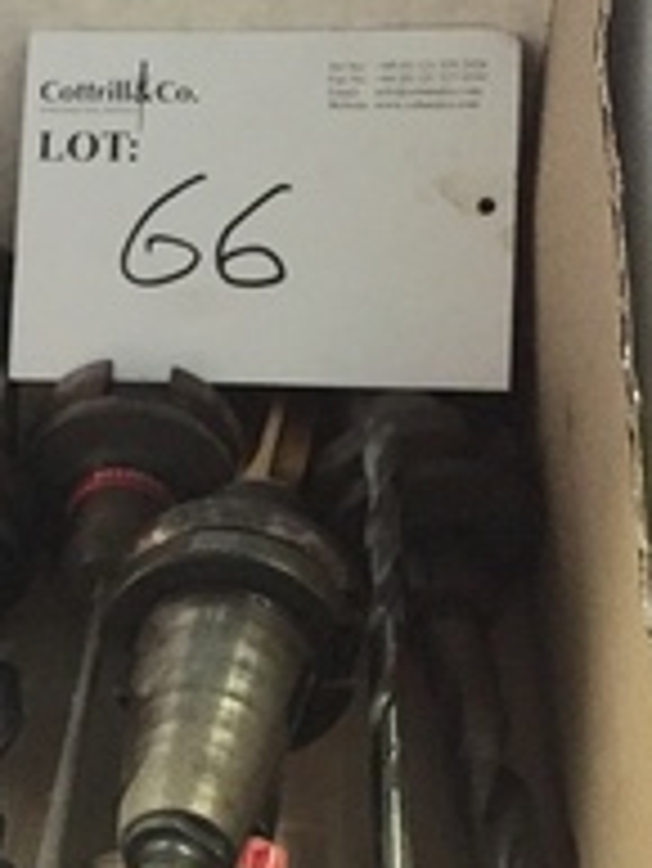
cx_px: 18
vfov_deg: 26.7
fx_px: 1806
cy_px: 634
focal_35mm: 72
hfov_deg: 19.9
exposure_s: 1/17
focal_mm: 4.15
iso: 320
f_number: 2.2
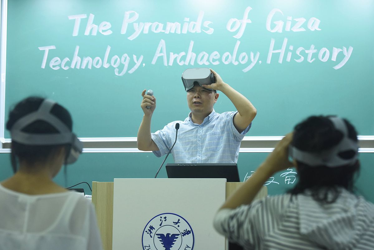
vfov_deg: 14.0
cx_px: 187
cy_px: 125
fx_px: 1019
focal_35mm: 98
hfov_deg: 20.8
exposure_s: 1/100
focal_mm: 98
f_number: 5.6
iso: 1600
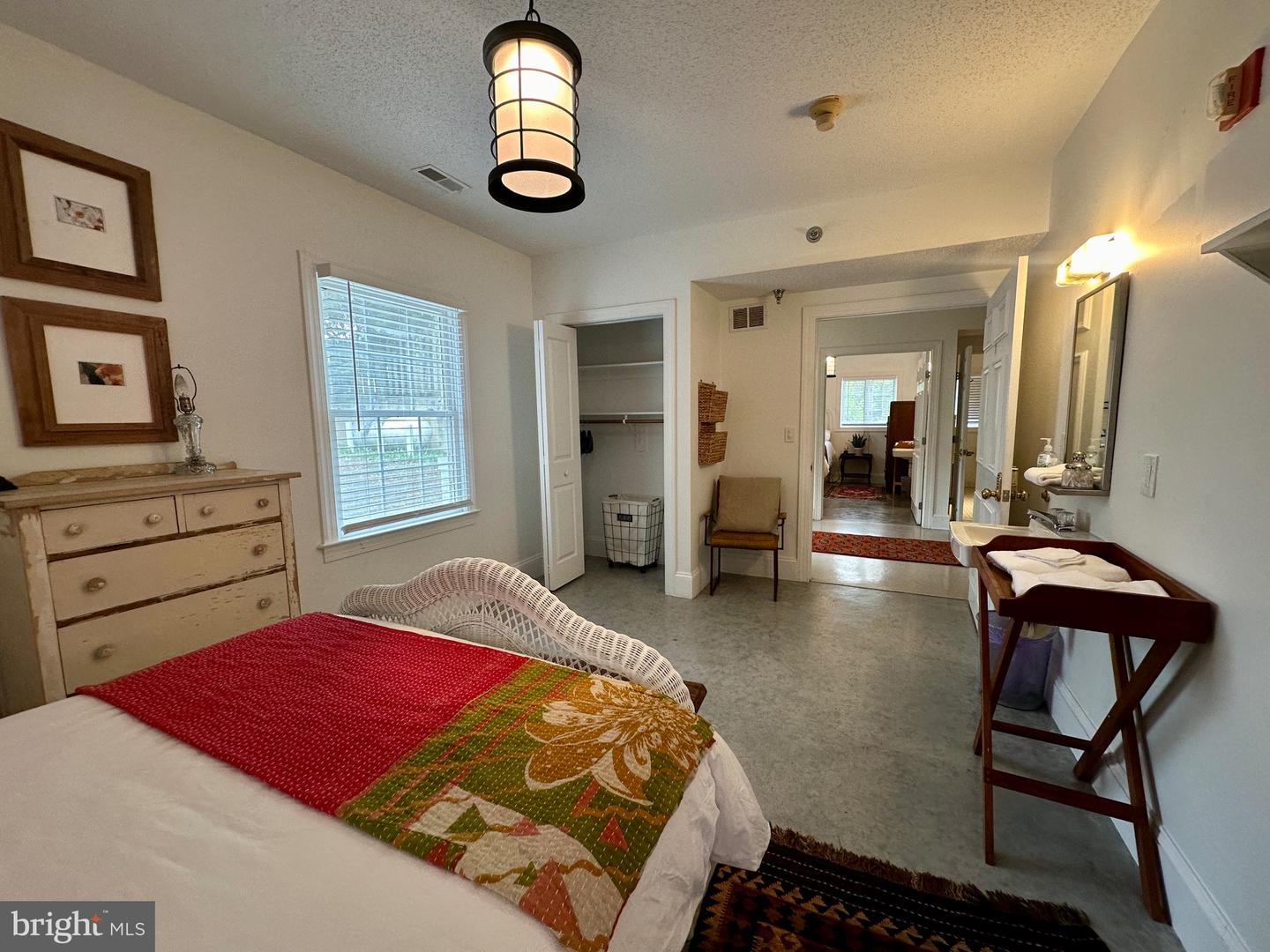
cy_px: 476
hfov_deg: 102.1
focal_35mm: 14
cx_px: 635
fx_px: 514
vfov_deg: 85.7
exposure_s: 1/120
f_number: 2.2
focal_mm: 2.22
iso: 125
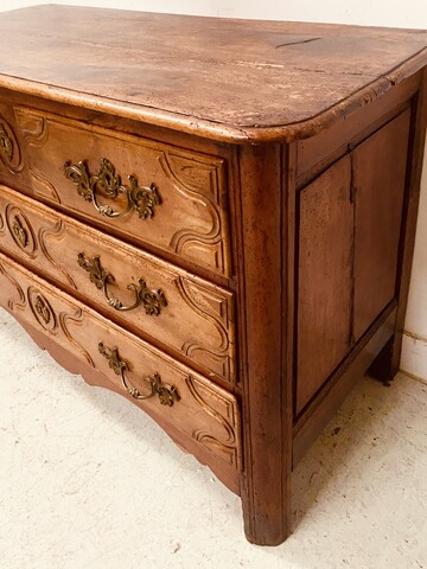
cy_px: 284
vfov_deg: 67.3
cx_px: 214
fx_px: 428
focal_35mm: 26
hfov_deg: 53.1
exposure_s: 1/30
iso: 640
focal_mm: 4.25
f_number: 1.8
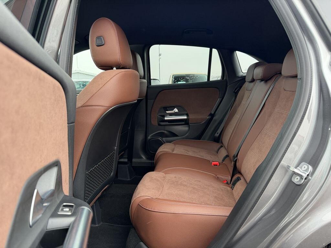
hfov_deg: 71.6
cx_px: 166
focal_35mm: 24
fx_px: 229
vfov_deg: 56.8
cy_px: 124
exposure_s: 1/121
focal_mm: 6.76
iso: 200
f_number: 1.78
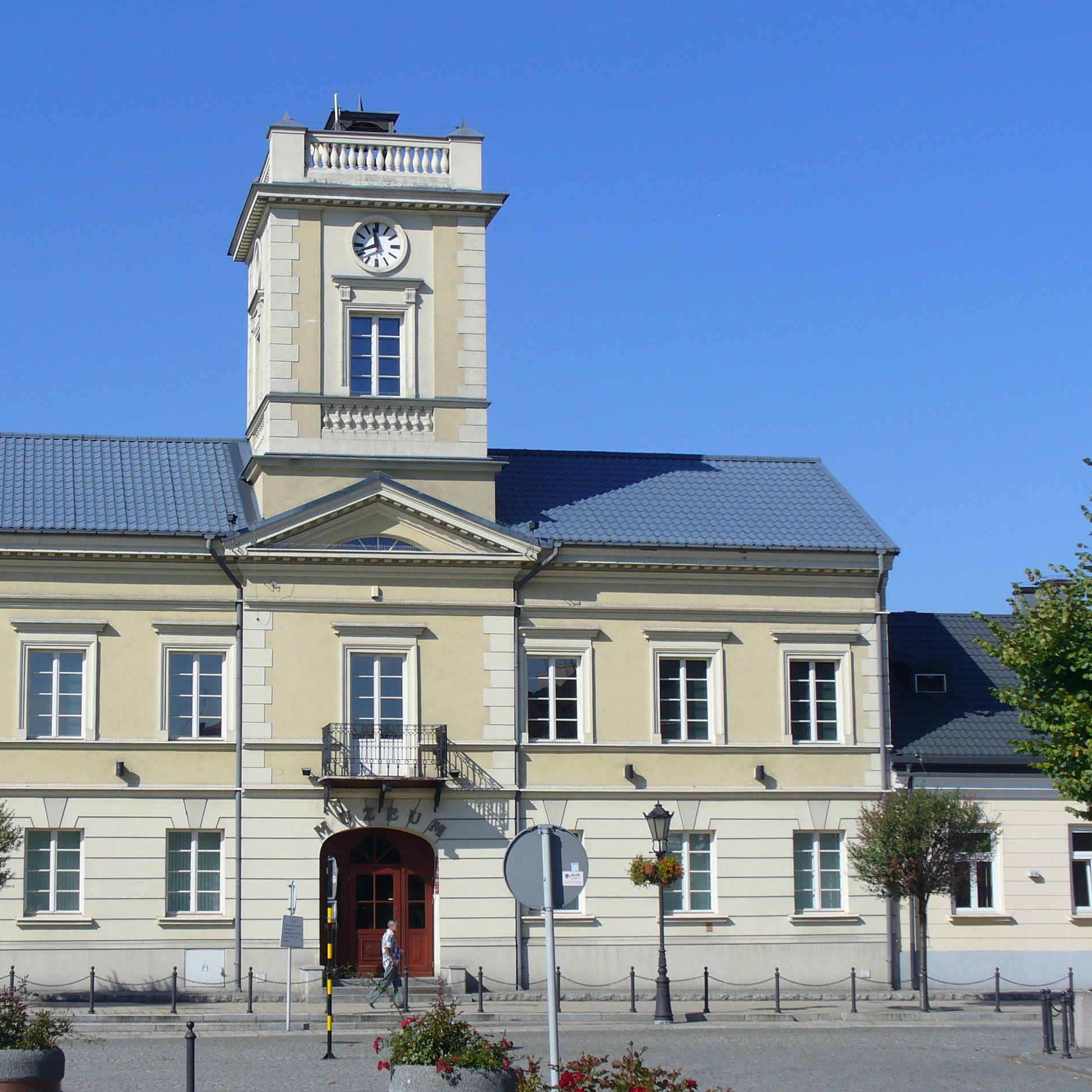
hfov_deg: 26.8
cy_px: 543
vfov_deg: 26.9
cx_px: 423
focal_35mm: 64
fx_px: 2284
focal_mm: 8.9
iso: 80
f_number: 6.2
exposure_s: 1/400
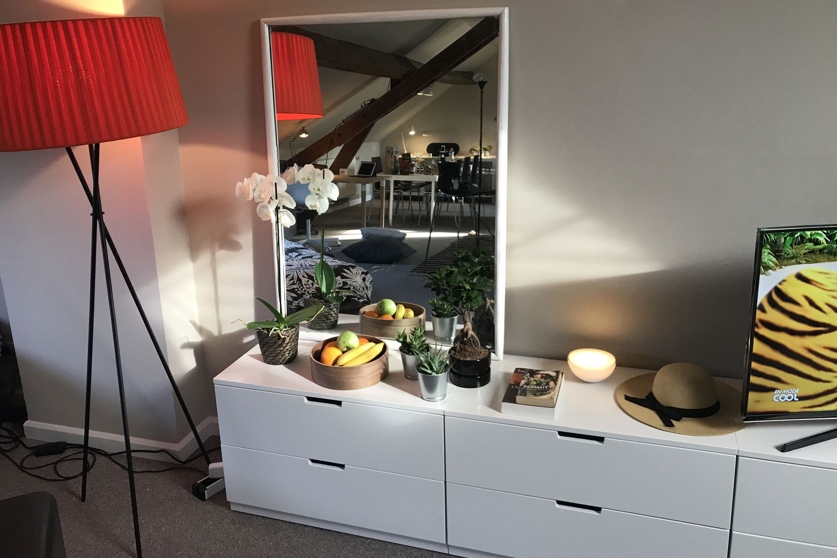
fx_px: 697
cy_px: 244
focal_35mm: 30
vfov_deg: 43.5
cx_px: 415
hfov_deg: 61.9
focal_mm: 3.99
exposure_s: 1/31
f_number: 1.8
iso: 25
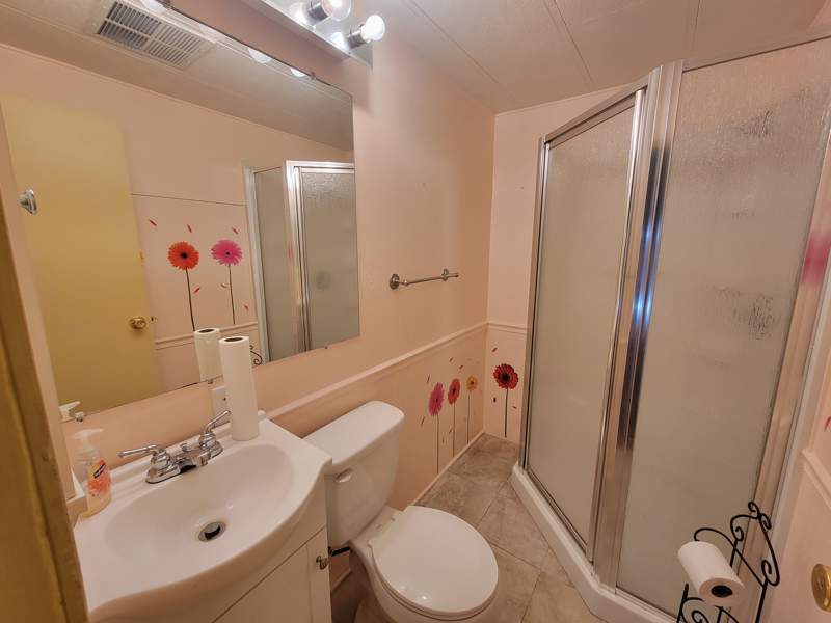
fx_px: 312
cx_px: 416
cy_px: 312
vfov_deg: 89.9
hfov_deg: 106.2
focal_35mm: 13
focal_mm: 2.2
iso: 125
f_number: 2.2
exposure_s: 1/60
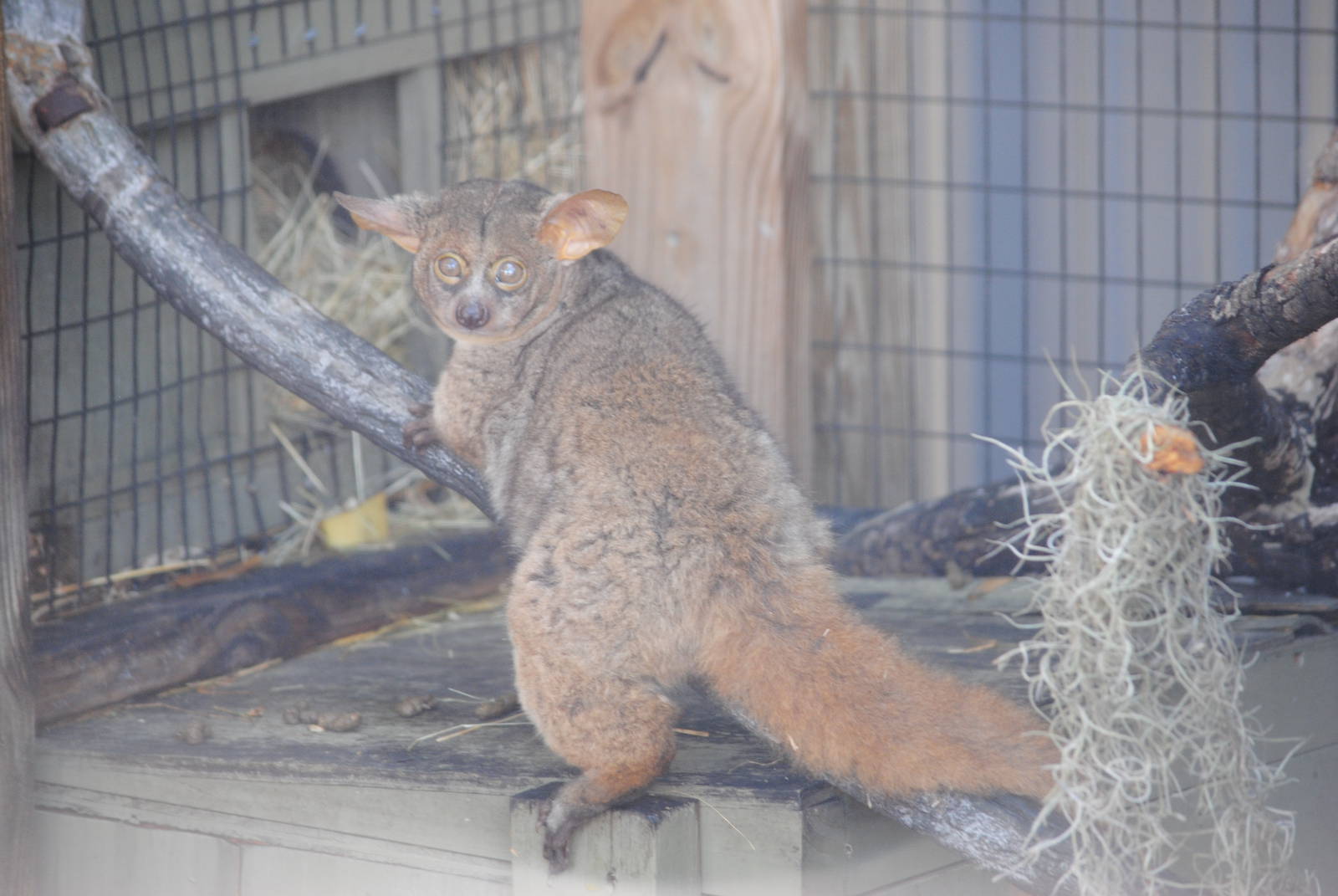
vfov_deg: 6.6
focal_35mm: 210
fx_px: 7814
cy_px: 448
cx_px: 669
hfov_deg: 9.8
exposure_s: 1/40
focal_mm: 140
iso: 400
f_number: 4.8
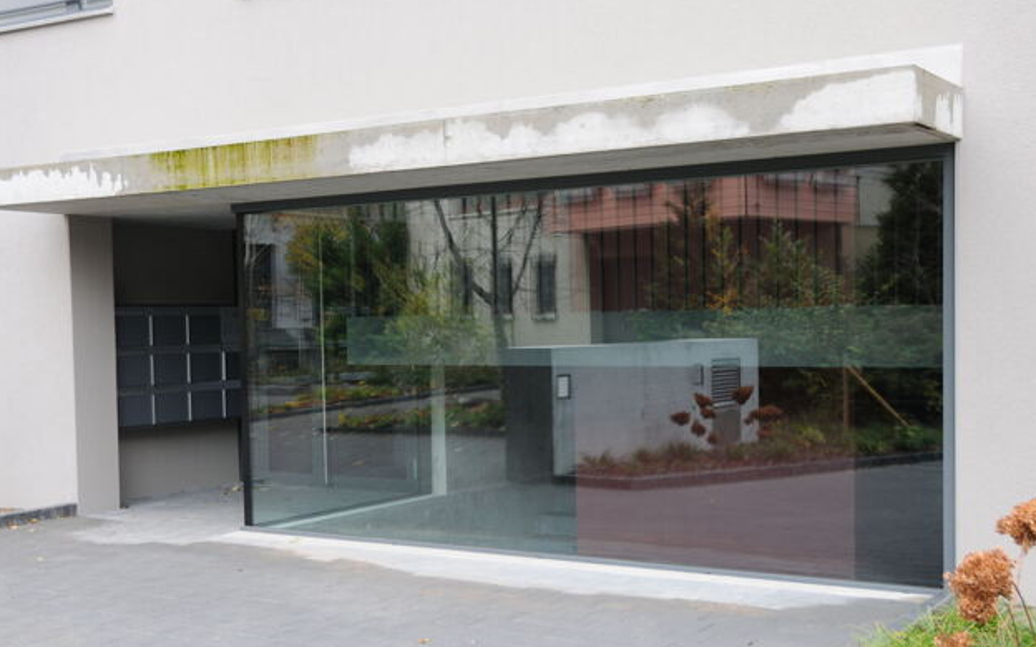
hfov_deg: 42.2
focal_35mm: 48
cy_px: 372
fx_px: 1344
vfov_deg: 27.1
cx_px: 511
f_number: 5
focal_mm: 27
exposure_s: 1/100
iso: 400
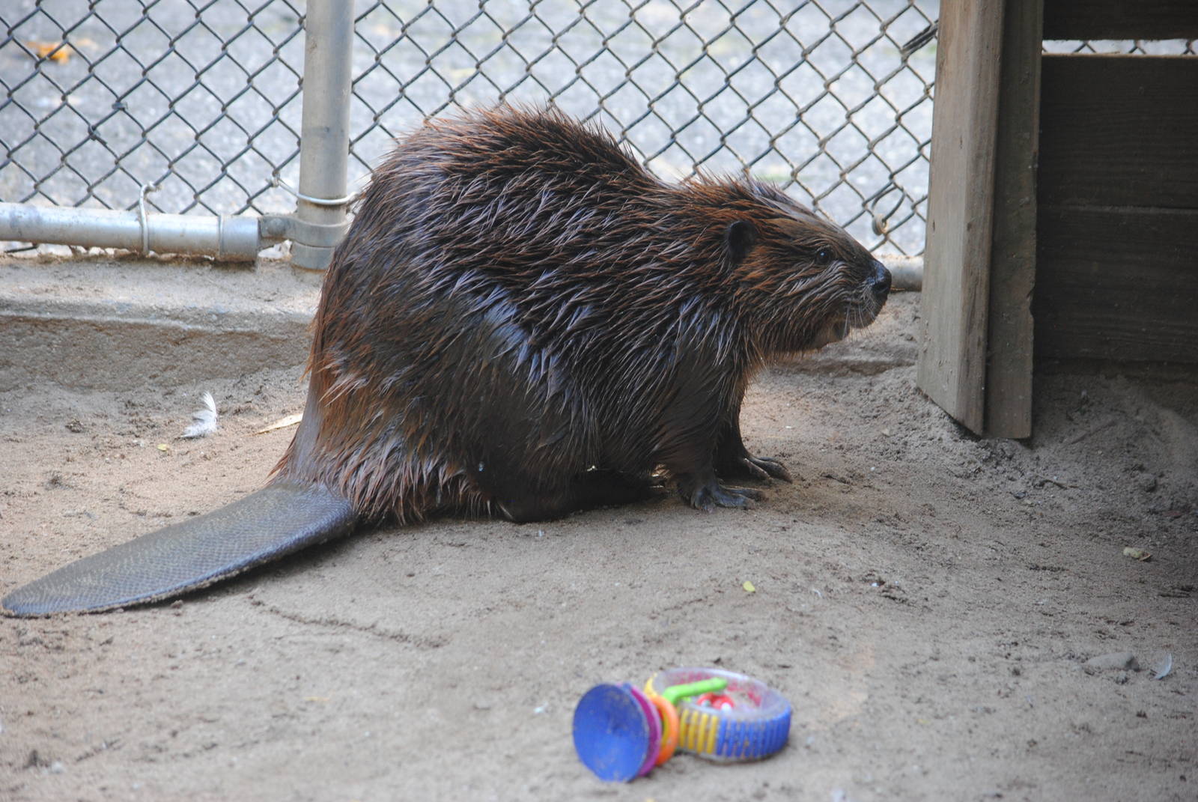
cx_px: 599
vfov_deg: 7.7
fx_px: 5997
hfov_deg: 11.4
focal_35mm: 180
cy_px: 401
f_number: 4.8
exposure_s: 1/50
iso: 400
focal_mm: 120
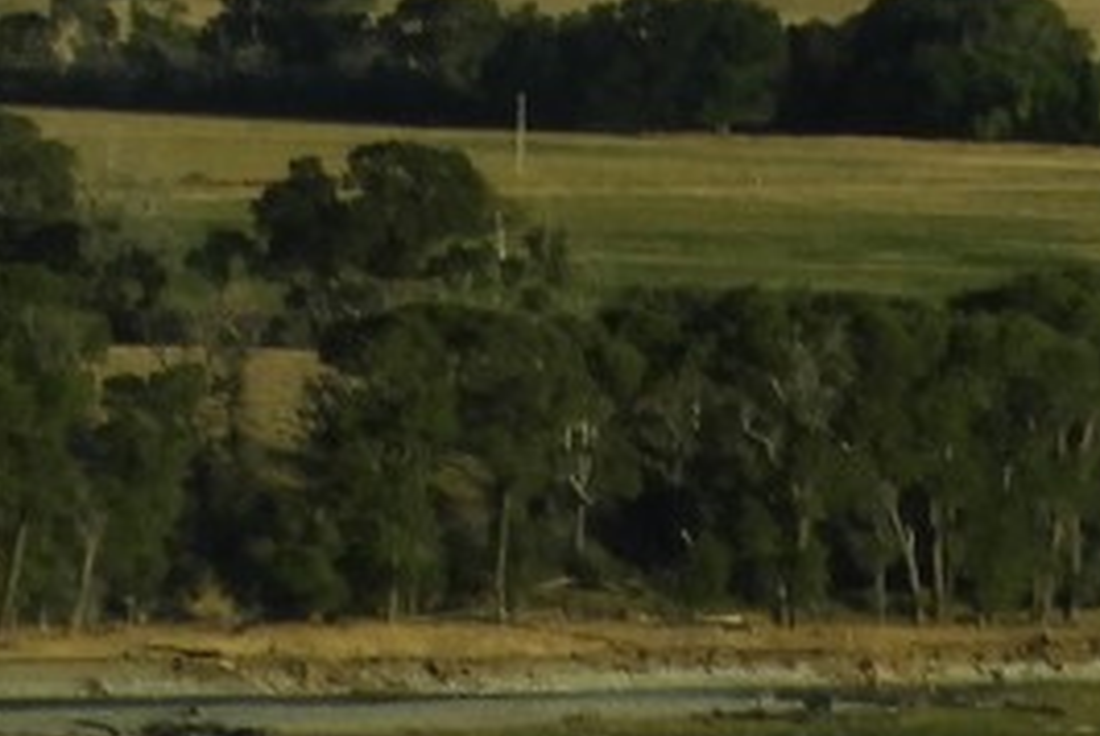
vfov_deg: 1.8
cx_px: 108
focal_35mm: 759
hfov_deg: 2.7
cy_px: -1129
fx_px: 23217
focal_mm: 24.2
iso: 100
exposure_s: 1/500
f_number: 5
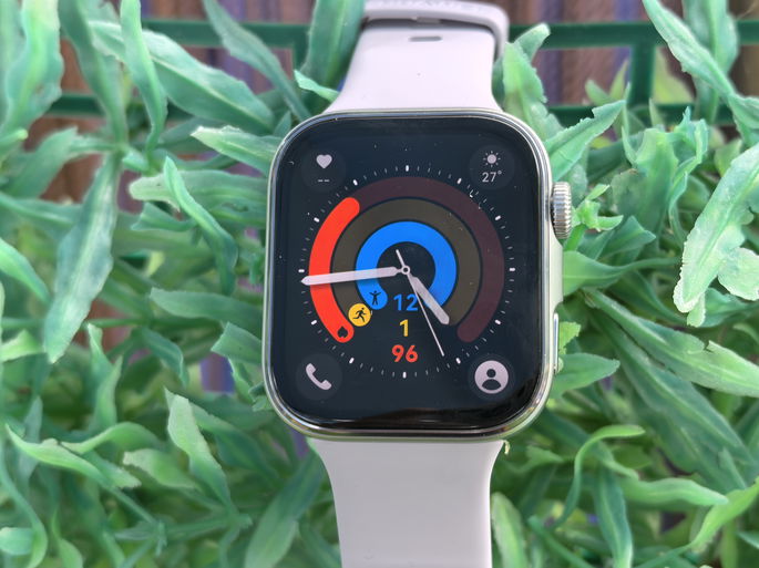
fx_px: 1183
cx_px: 380
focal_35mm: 54
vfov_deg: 27.0
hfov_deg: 35.6
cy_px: 284
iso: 50
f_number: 2
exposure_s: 1/138
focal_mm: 8.5
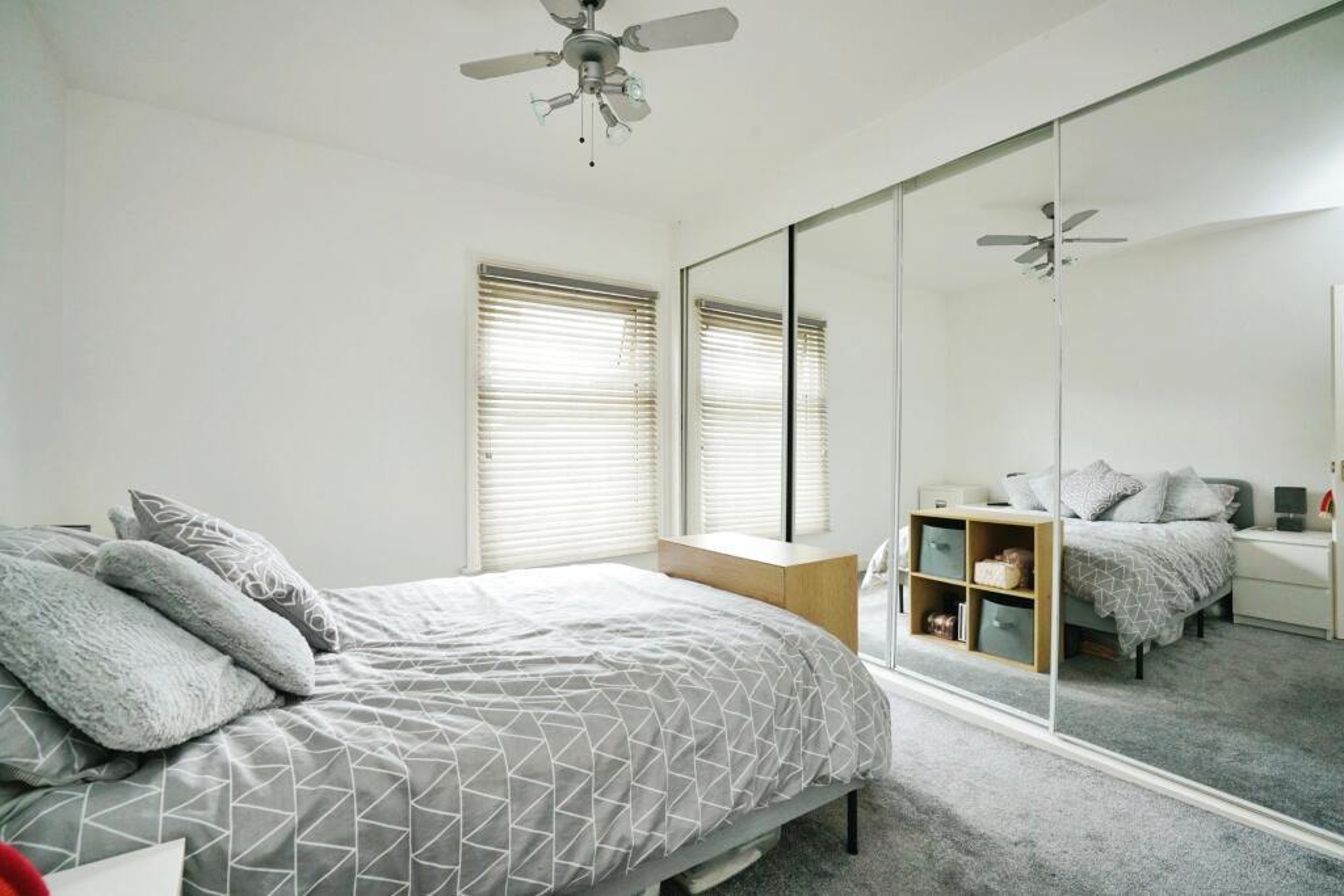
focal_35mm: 16
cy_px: 448
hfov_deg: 96.7
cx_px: 672
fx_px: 597
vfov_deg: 73.8
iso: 1600
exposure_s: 1/125
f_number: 8
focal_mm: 16
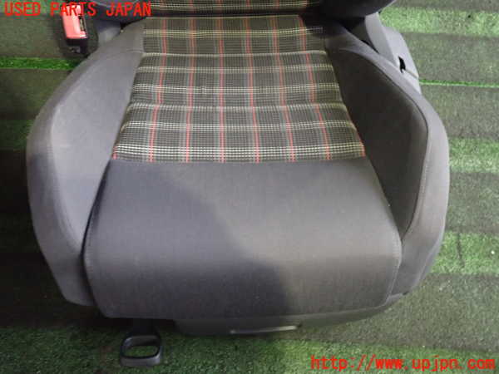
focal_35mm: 30
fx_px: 432
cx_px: 250
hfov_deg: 60.0
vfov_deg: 46.8
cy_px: 187
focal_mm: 5.4
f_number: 2.3
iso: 800
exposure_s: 1/30
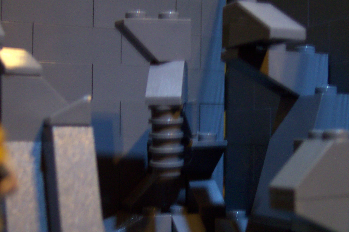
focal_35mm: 69
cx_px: 187
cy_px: 160
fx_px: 669
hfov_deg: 29.2
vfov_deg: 19.7
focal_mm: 8
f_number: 2.8
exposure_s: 1/8
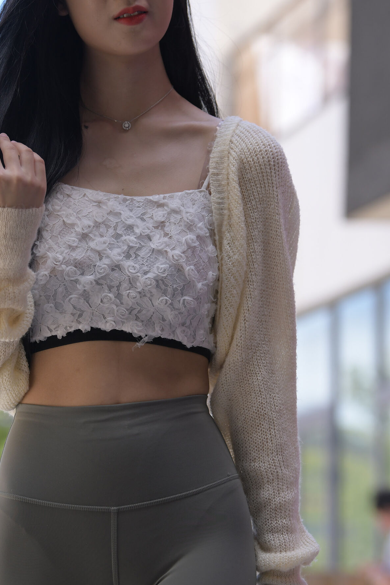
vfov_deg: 12.8
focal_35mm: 160
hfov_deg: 8.6
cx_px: 151
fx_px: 2600
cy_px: 280
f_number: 4
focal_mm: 105
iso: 400
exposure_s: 1/1000
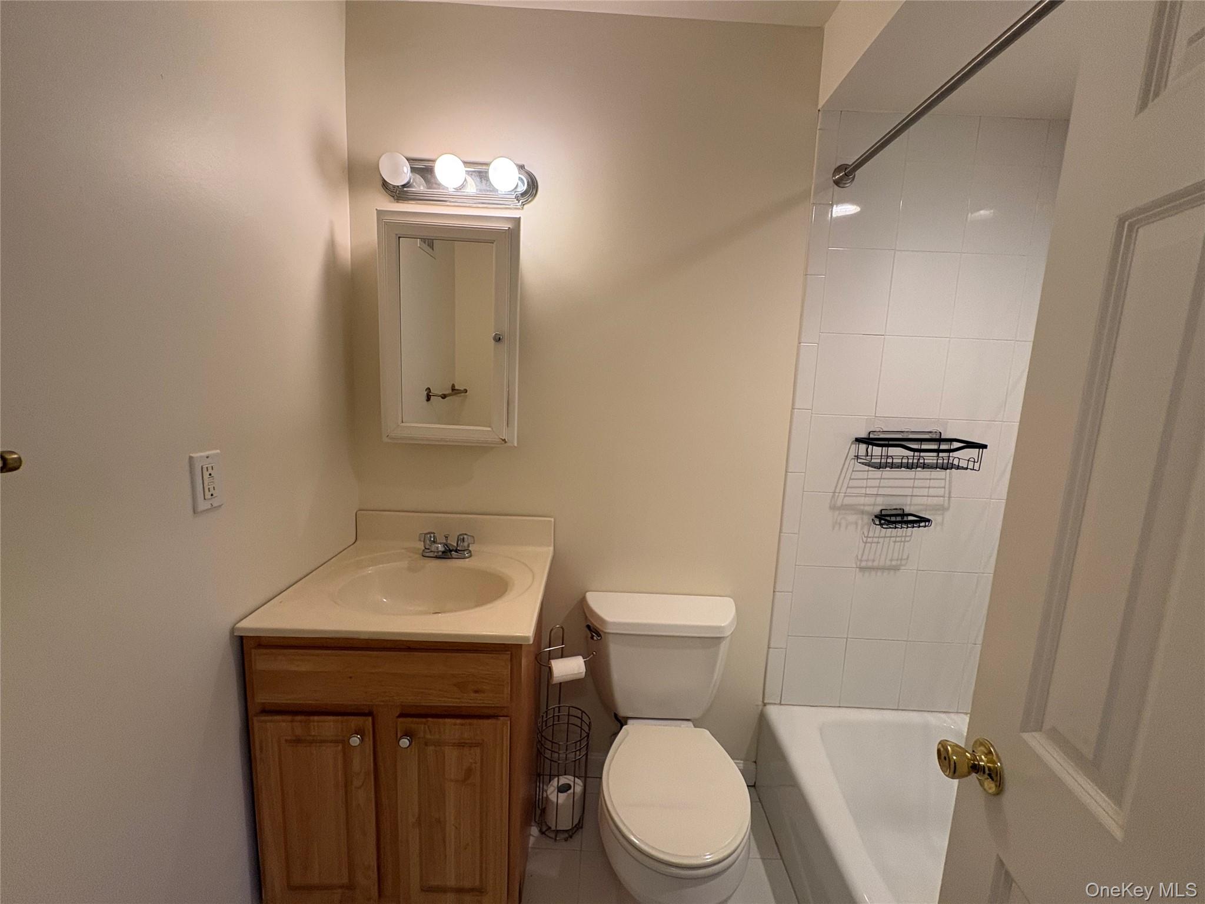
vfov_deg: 85.7
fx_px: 487
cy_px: 452
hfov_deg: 102.1
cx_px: 602
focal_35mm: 14
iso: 200
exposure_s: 1/120
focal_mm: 2.22
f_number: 2.2
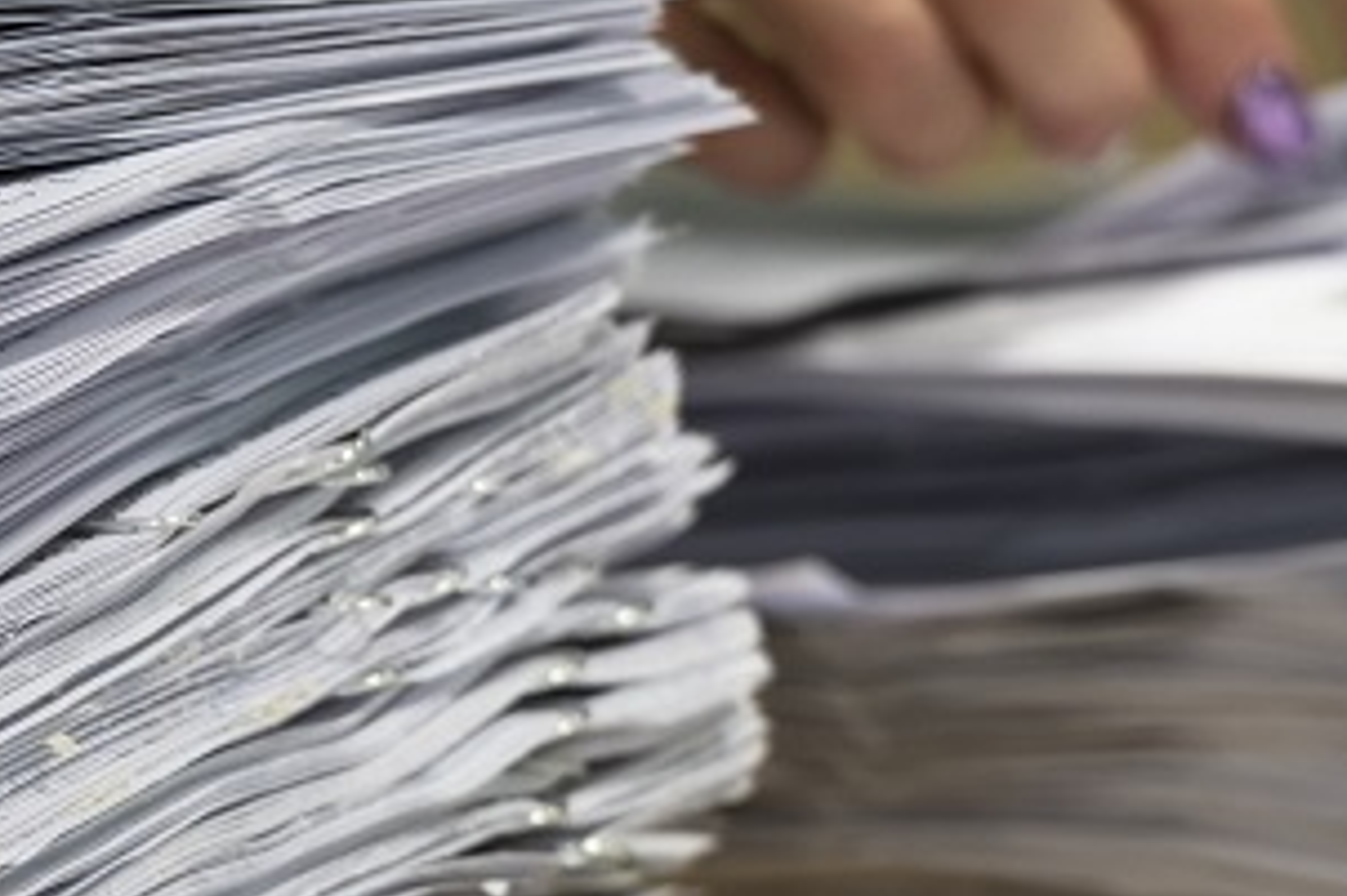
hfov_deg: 1.3
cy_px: 212
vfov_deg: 0.9
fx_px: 59532
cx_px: 629
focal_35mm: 1592
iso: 1000
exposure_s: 1/60
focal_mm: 600
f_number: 6.3
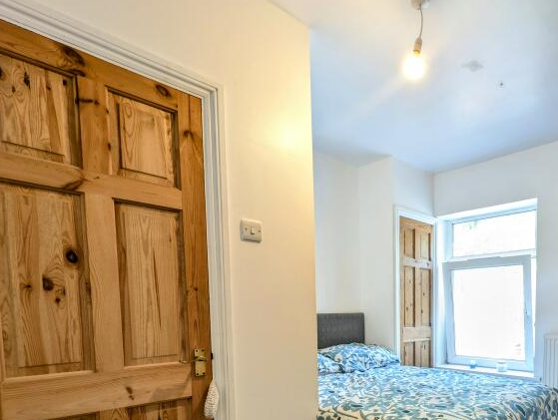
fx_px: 355
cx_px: 407
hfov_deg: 71.9
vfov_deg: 56.6
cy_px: 339
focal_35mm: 22
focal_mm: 2.23
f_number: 1.95
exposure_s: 1/15
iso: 61
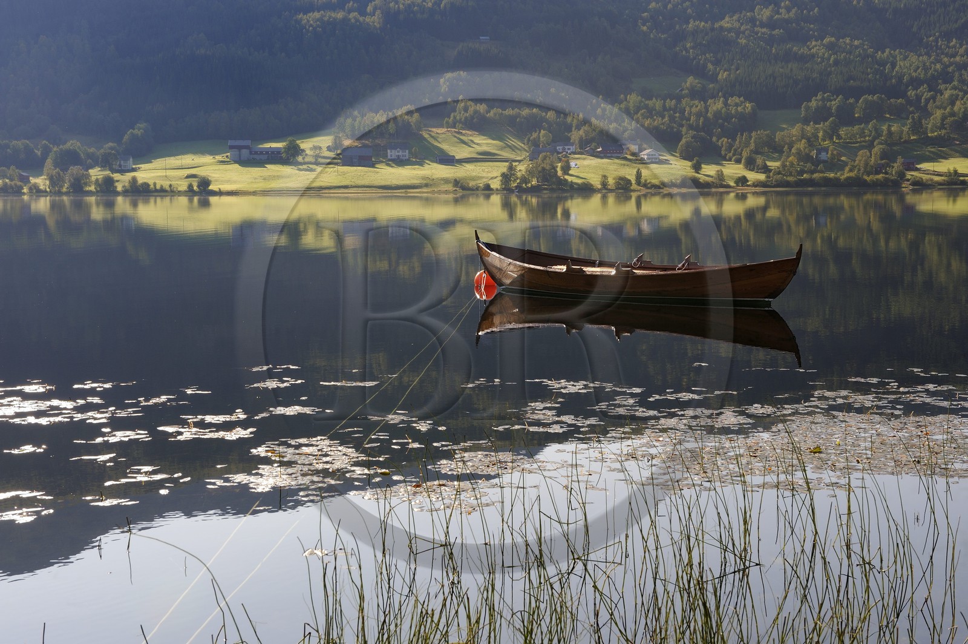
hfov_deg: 34.5
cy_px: 322
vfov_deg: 23.3
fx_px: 1558
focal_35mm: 58
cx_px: 484
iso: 200
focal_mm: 58
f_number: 14
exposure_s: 1/160
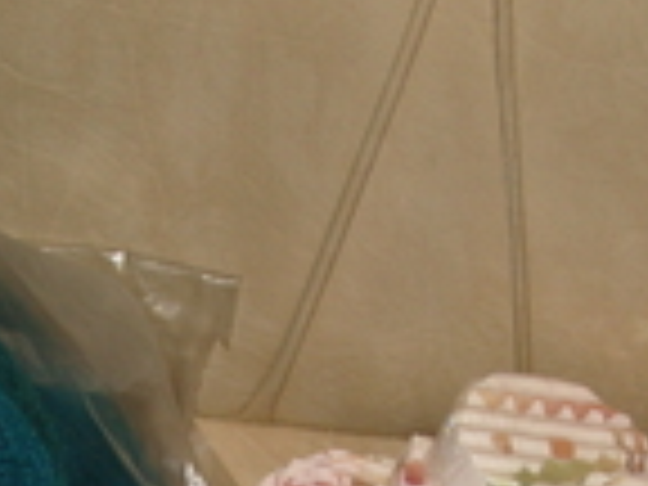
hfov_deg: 13.6
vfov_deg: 9.8
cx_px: 252
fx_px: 2714
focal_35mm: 145
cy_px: 790
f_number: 2.8
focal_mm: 7.8
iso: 80
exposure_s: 1/40
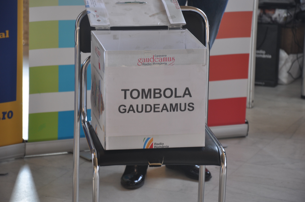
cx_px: 152
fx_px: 1333
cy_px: 101
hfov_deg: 13.1
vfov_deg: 8.7
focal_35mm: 158
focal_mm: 105
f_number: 5.6
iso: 200
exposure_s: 1/20
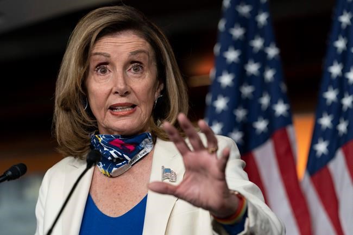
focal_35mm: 161
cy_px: 118
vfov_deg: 8.5
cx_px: 176
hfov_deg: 12.8
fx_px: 1578
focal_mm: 161
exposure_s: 1/500
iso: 2500
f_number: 4.5
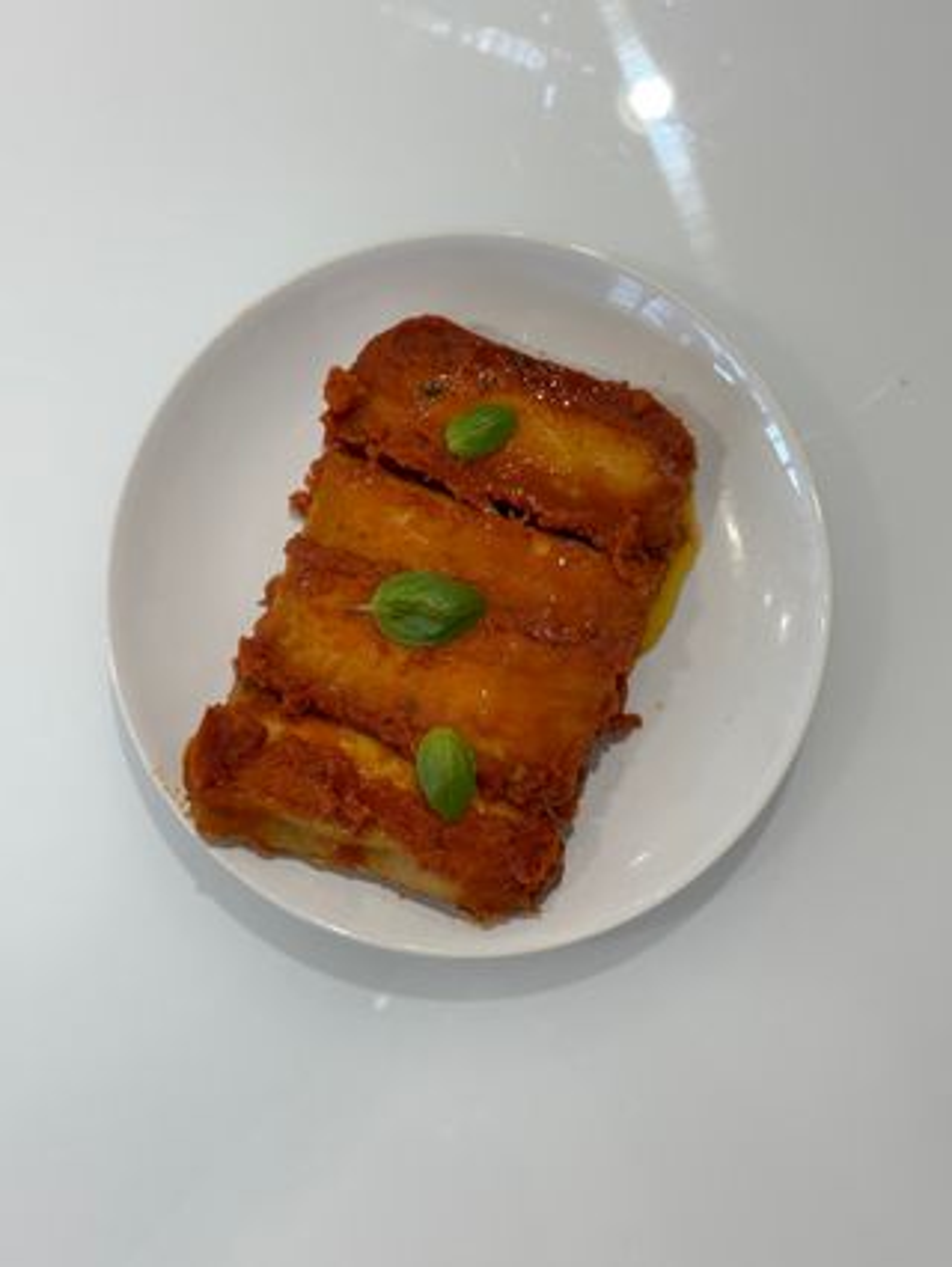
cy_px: 634
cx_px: 476
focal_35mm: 48
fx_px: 1758
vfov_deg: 39.6
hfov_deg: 30.3
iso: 64
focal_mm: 6.86
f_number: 1.78
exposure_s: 1/155
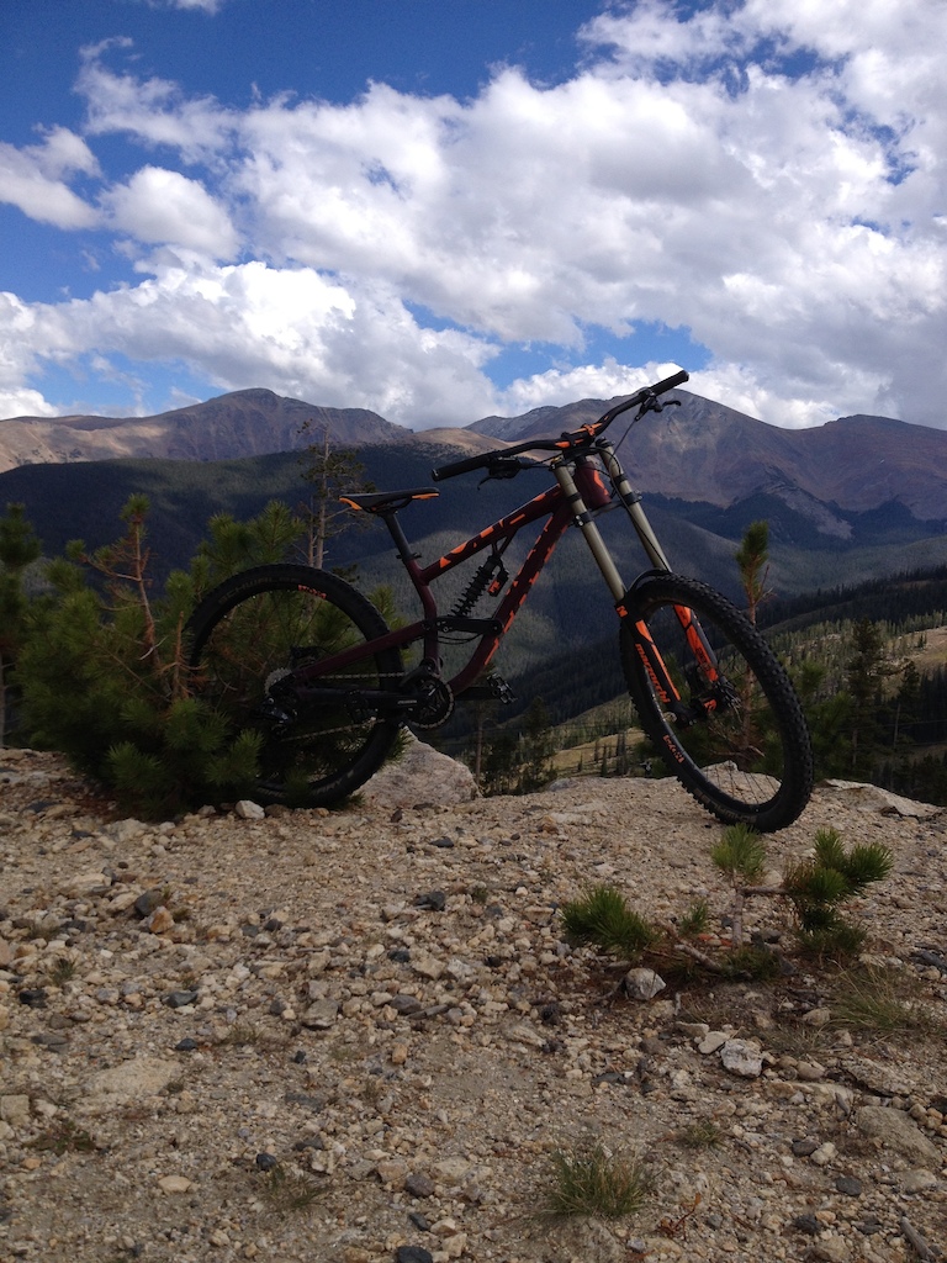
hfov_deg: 40.7
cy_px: 632
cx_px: 474
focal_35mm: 35
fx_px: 1277
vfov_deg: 52.6
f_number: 2.4
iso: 50
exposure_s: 1/1905
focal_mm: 4.28
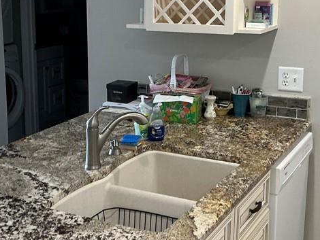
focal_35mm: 61
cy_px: 90
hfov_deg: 31.6
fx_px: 564
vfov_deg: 24.0
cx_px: 135
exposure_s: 1/60
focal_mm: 3
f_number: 1.8
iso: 80
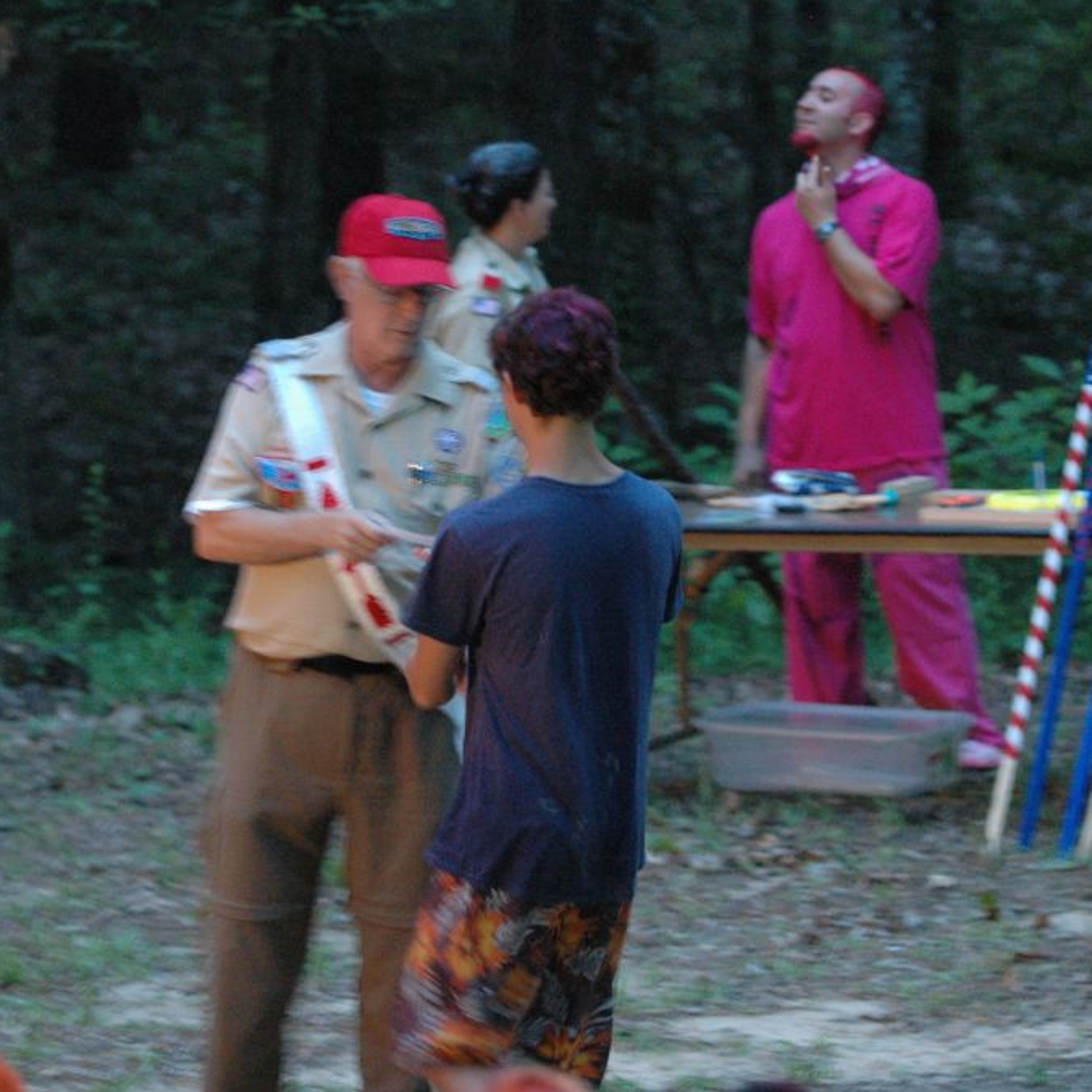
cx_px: 407
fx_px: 6745
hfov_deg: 9.3
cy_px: 546
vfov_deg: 9.3
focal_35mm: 189
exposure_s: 1/15
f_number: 2.8
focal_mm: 98
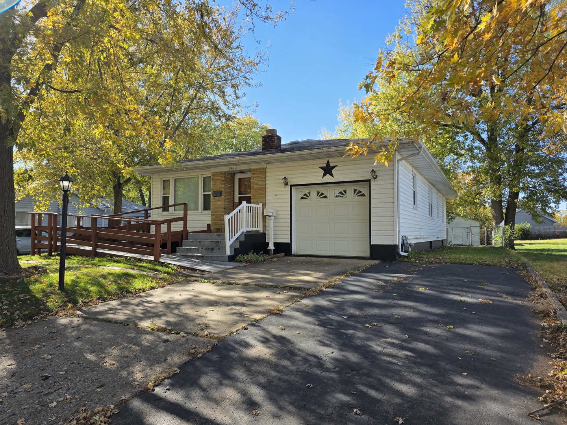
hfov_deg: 73.9
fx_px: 377
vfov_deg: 58.9
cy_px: 212
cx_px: 284
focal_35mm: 23
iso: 80
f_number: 1.7
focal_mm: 6.3
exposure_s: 1/2510
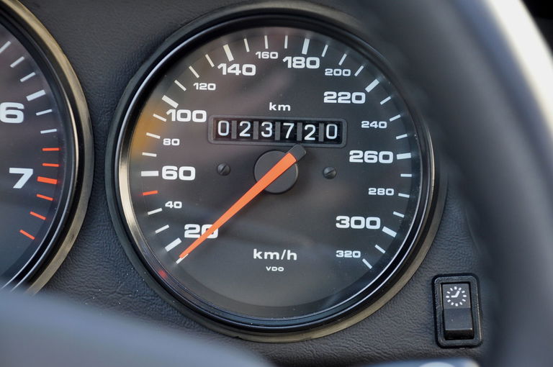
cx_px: 276
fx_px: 1611
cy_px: 184
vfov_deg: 13.0
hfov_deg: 19.5
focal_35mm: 105
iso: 500
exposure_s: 1/20
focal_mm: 70
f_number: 5
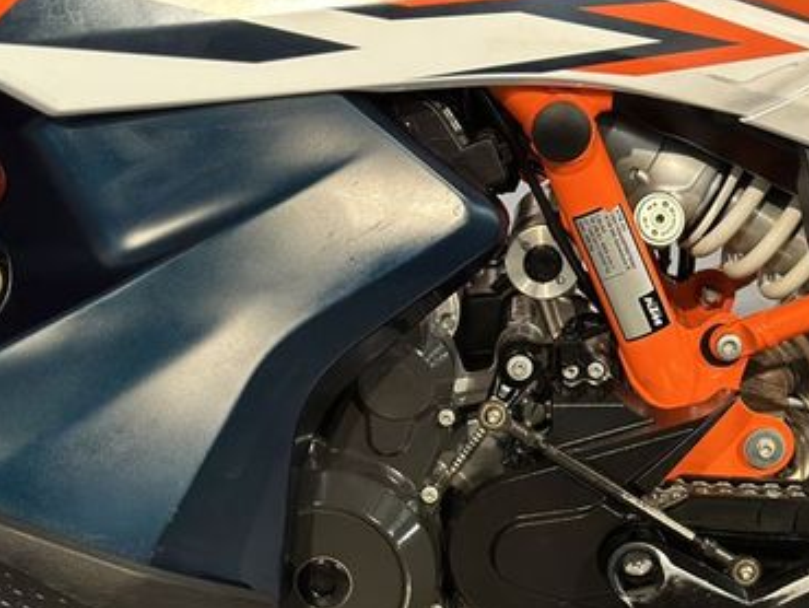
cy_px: 516
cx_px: 448
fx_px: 1941
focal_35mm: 83
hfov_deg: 23.5
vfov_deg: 17.6
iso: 400
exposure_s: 1/33
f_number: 1.78
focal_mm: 6.86
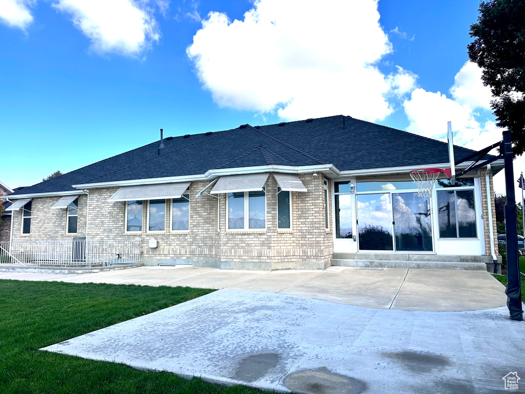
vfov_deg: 56.8
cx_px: 262
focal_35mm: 24
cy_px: 197
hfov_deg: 71.6
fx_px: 364
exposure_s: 1/3472
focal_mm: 6.86
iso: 80
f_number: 1.78
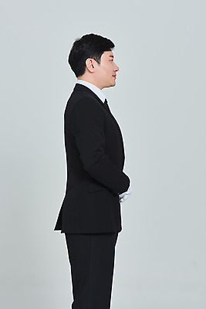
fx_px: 900
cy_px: 154
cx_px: 103
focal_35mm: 105
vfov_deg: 19.4
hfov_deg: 13.1
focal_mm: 105
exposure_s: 1/125
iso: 100
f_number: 13
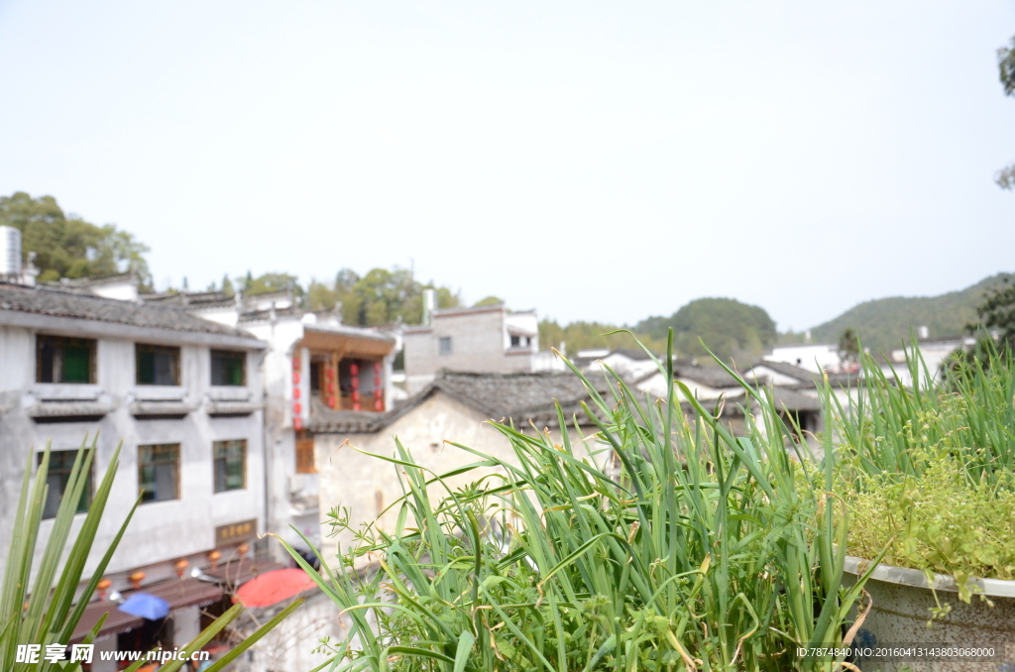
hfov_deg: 53.2
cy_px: 336
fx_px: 1013
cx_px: 508
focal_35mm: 36
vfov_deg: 36.7
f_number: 5
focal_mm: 24
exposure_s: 1/6400
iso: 2000
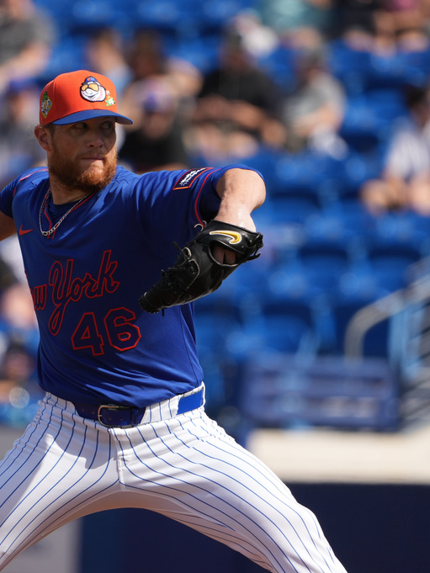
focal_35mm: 868
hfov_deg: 1.7
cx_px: 141
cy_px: 286
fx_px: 14372
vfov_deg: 2.3
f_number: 6.3
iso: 400
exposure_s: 1/2000
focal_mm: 600
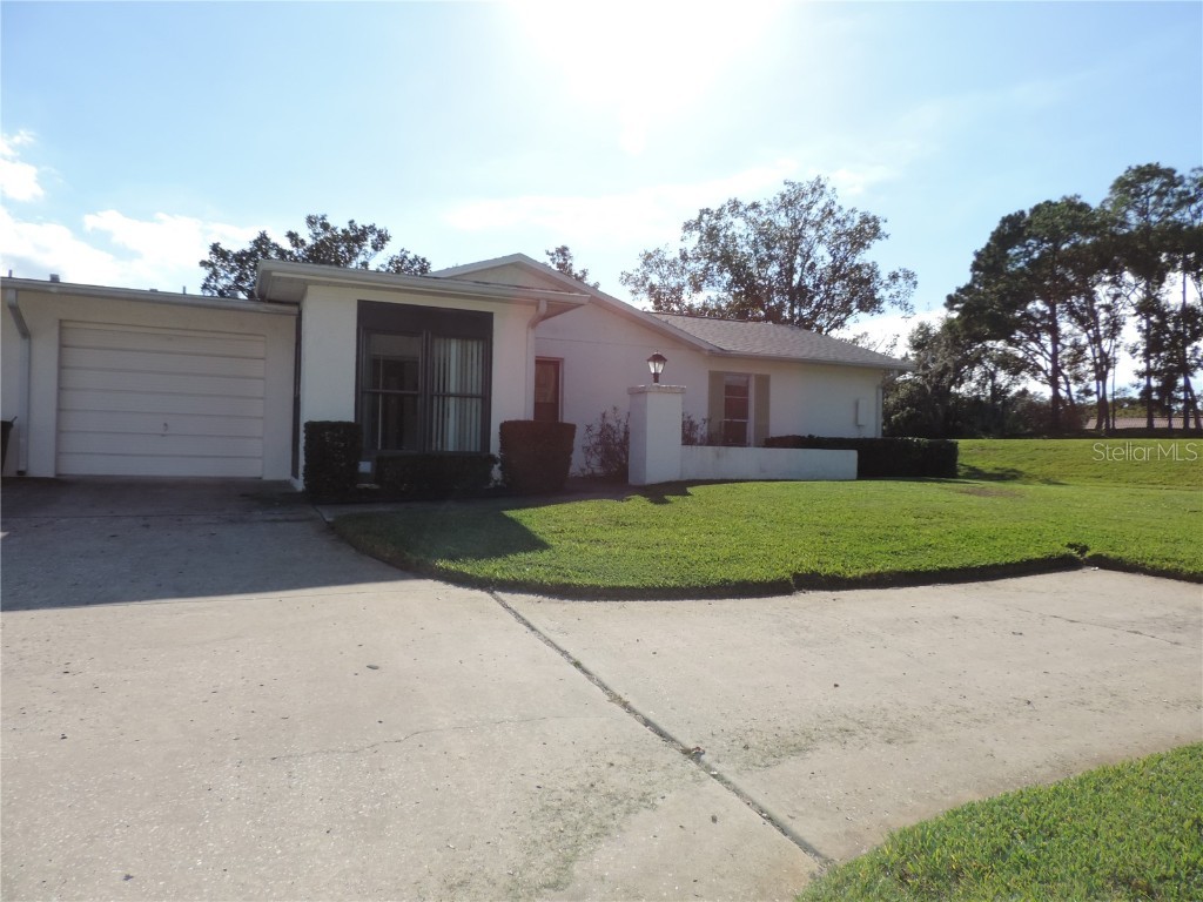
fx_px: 834
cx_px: 602
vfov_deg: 56.8
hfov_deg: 71.6
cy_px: 451
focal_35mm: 24
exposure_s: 1/2000
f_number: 3
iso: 125
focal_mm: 4.3
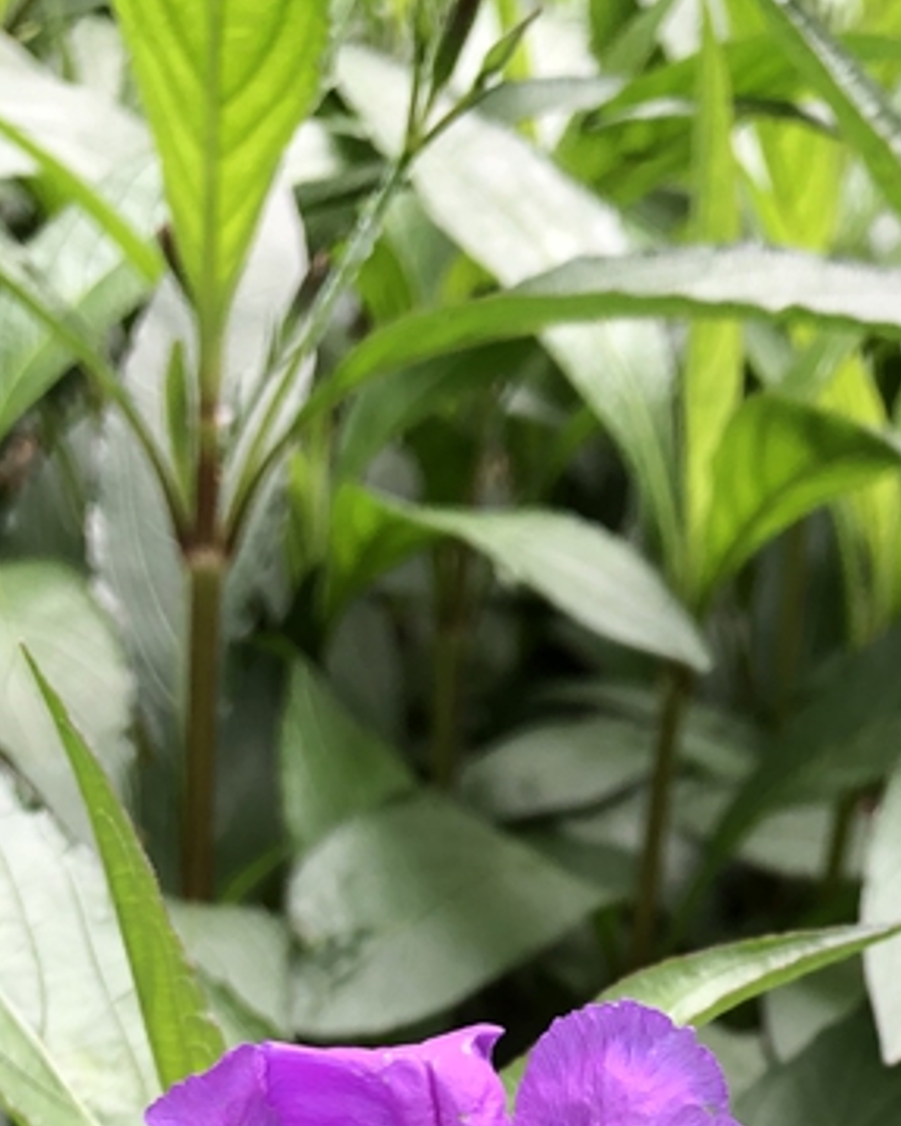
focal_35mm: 78
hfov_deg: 19.6
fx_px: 2601
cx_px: 628
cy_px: 1484
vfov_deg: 21.9
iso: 32
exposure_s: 1/120
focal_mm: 3.99
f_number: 1.8
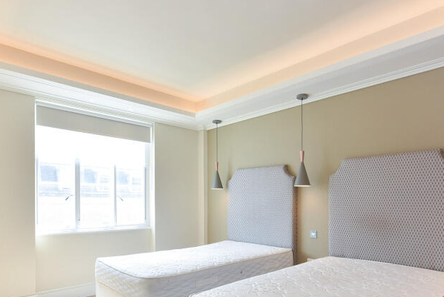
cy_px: 212
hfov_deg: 75.8
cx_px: 247
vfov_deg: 53.4
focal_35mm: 23
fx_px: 284
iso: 200
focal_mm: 14
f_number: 10
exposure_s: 1/30
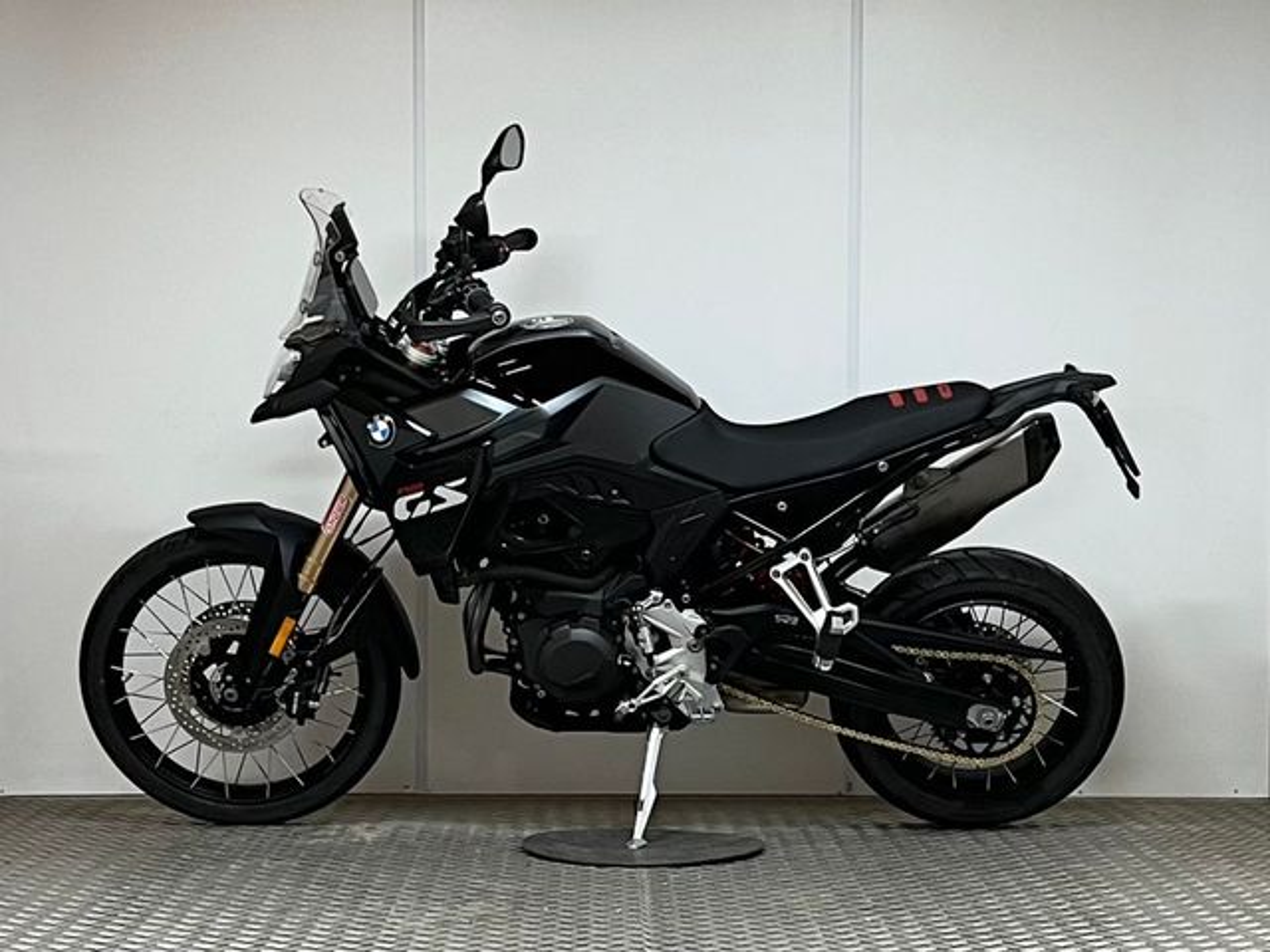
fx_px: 954
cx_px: 635
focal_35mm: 26
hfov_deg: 67.3
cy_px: 476
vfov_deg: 53.1
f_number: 1.5
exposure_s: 1/50
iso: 80
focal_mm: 5.7
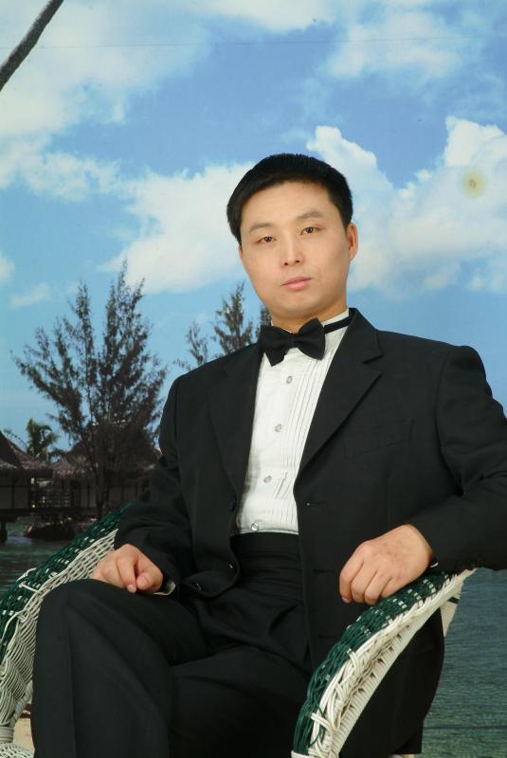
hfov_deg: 10.9
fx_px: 2656
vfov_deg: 16.2
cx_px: 254
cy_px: 379
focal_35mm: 126
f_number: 11
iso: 100
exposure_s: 1/90
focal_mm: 84
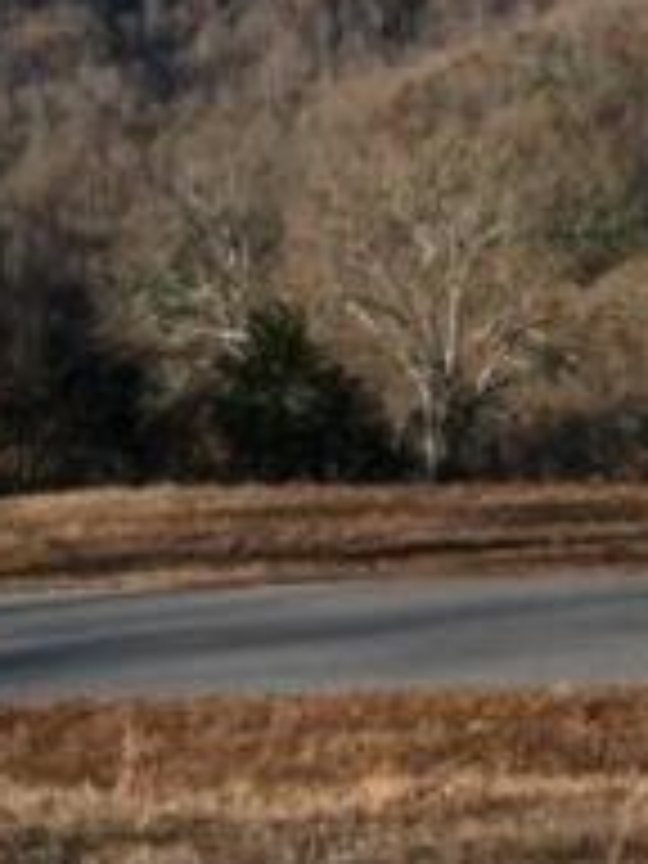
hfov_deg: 14.0
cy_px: 4
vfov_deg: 18.1
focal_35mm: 106
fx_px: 2646
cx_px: 274
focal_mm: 3.85
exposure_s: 1/435
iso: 80
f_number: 2.8
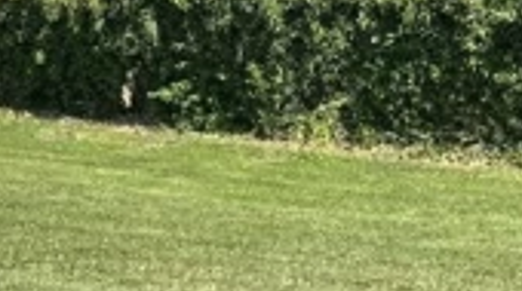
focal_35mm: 105
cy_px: -377
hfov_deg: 18.9
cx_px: 686
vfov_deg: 10.2
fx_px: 1451
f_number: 1.8
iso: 32
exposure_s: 1/1362
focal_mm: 4.25
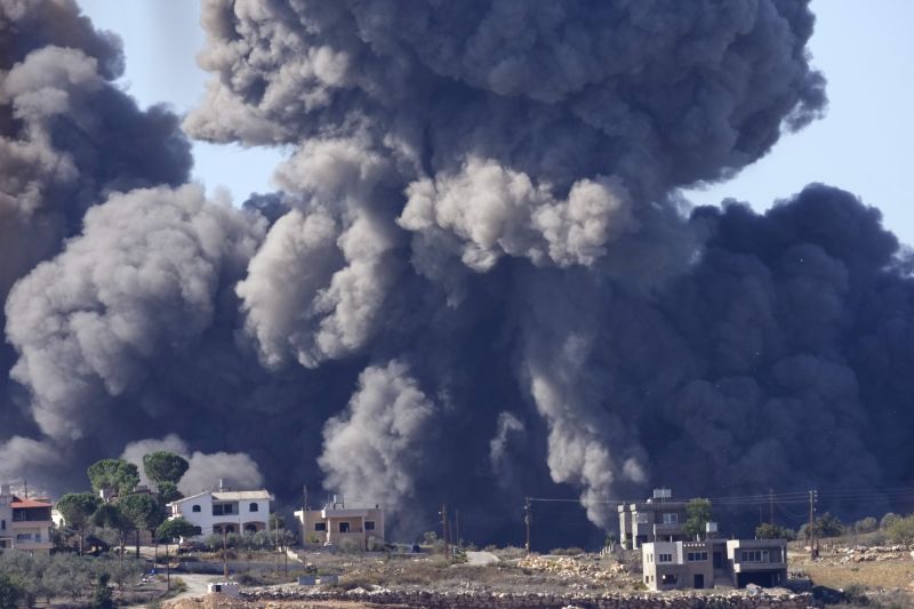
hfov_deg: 3.4
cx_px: 457
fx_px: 15229
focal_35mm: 600
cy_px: 304
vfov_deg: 2.3
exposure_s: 1/1250
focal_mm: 600
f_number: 9
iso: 800
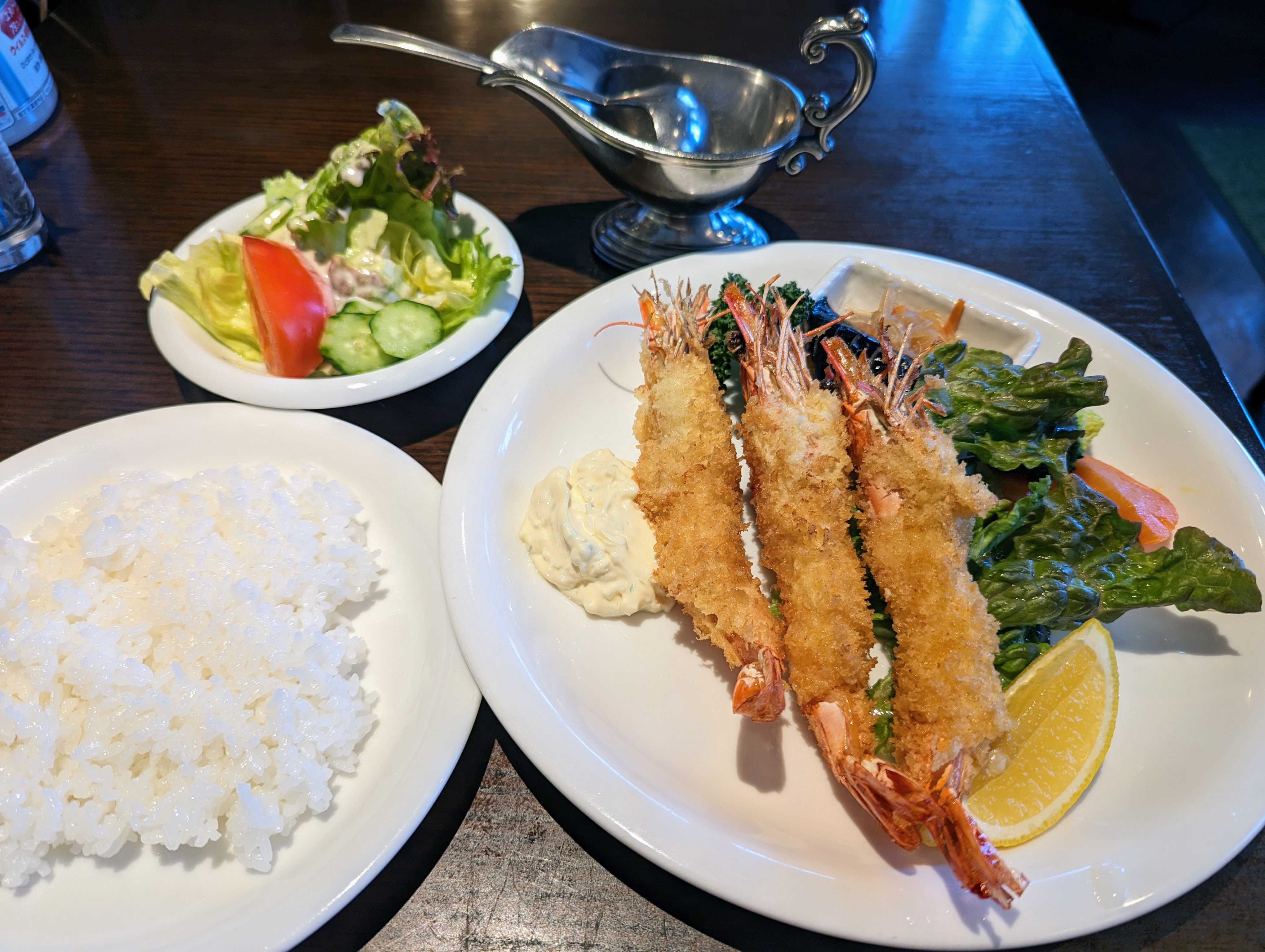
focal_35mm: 24
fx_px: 878
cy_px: 476
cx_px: 632
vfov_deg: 56.9
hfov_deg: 71.5
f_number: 1.85
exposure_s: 1/50
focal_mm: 6.81
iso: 52
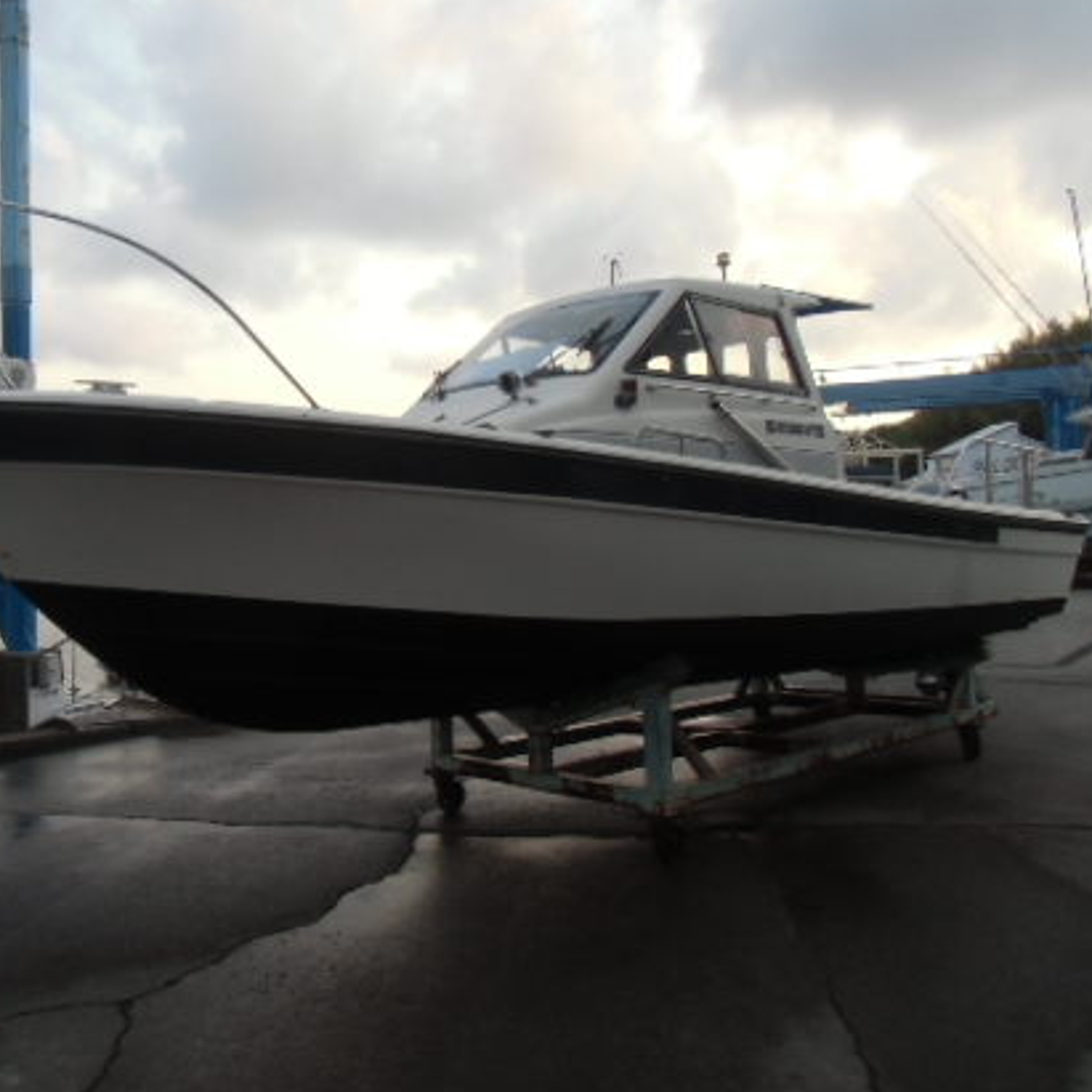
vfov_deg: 49.7
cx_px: 359
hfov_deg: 48.8
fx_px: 1178
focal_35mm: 33
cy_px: 523
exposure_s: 1/80
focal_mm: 4.24
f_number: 3
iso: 100
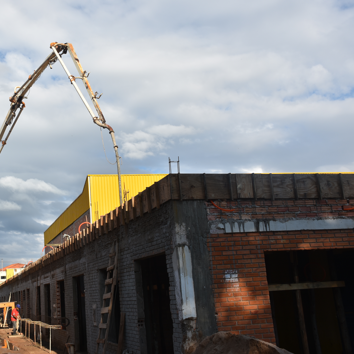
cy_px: 174
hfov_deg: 36.9
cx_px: 88
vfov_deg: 37.8
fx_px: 517
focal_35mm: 45
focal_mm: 23
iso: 140
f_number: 8
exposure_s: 1/500
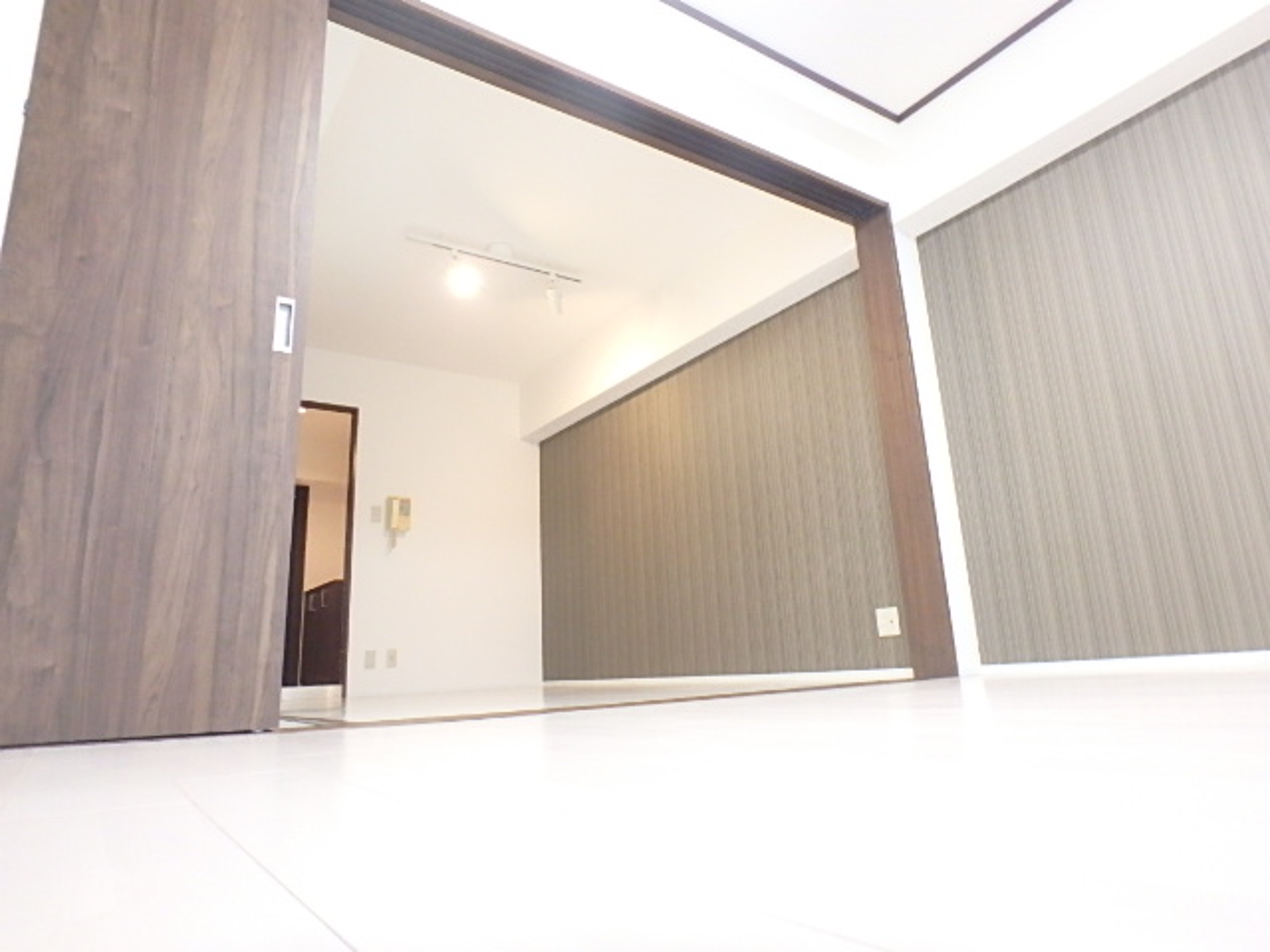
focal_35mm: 21
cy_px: 476
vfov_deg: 63.4
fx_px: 770
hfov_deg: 79.0
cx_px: 635
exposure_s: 1/20
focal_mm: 3.7
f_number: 3.5
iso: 800
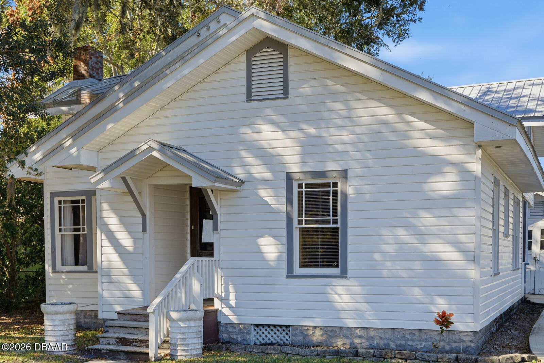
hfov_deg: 43.6
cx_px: 272
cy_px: 182
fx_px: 680
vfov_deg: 29.9
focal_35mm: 45
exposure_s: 1/8000
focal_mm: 30
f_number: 4
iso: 160
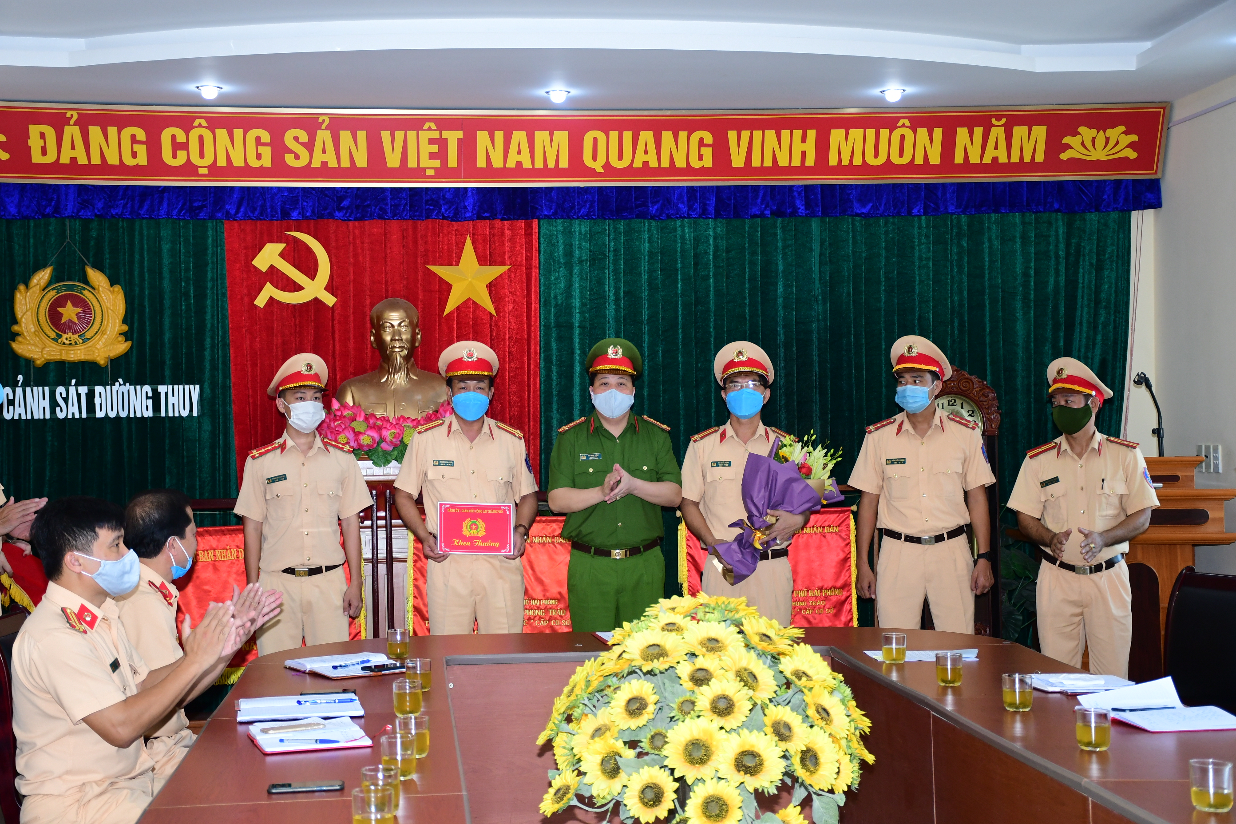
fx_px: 2060
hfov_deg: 33.4
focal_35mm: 60
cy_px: 412
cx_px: 618
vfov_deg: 22.6
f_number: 4.5
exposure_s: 1/200
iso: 800
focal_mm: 40
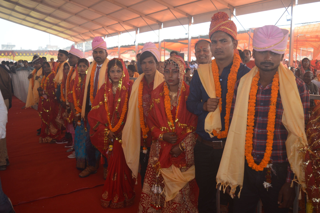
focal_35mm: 33
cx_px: 160
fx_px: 293
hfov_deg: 57.3
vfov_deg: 39.9
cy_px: 106
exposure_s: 1/125
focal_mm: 22
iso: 220
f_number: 4
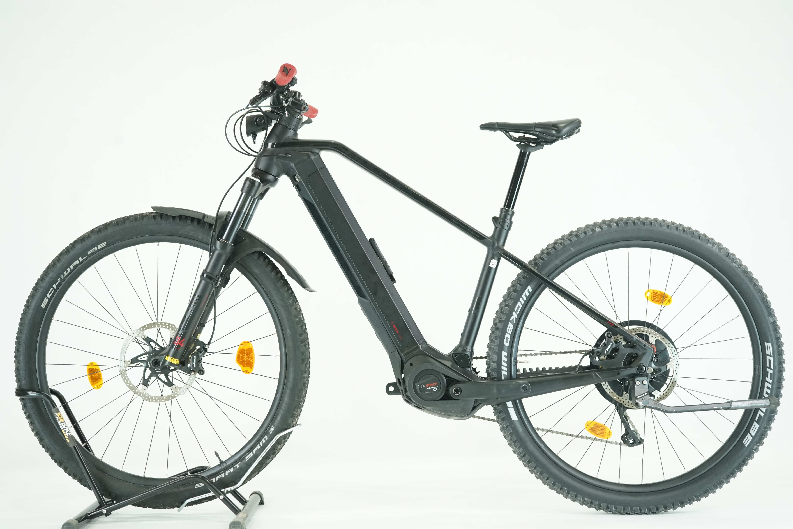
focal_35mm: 56
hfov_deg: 35.6
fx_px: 1233
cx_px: 396
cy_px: 264
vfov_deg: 24.2
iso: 2500
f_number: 5.6
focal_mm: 56
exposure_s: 1/200
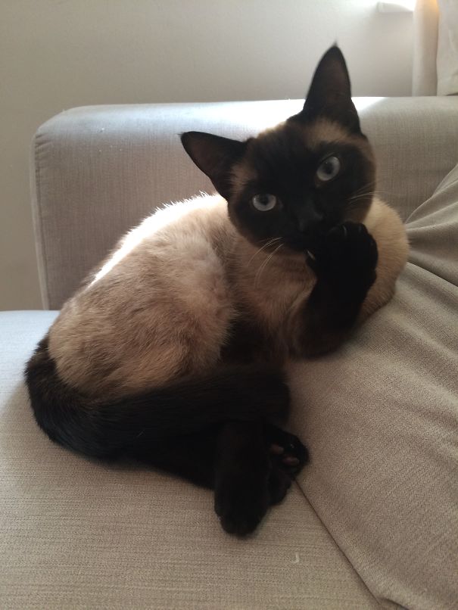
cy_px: 305
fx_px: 511
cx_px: 229
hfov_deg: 48.3
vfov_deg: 61.6
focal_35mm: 29
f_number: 2.2
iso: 100
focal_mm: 4.15
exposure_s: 1/30
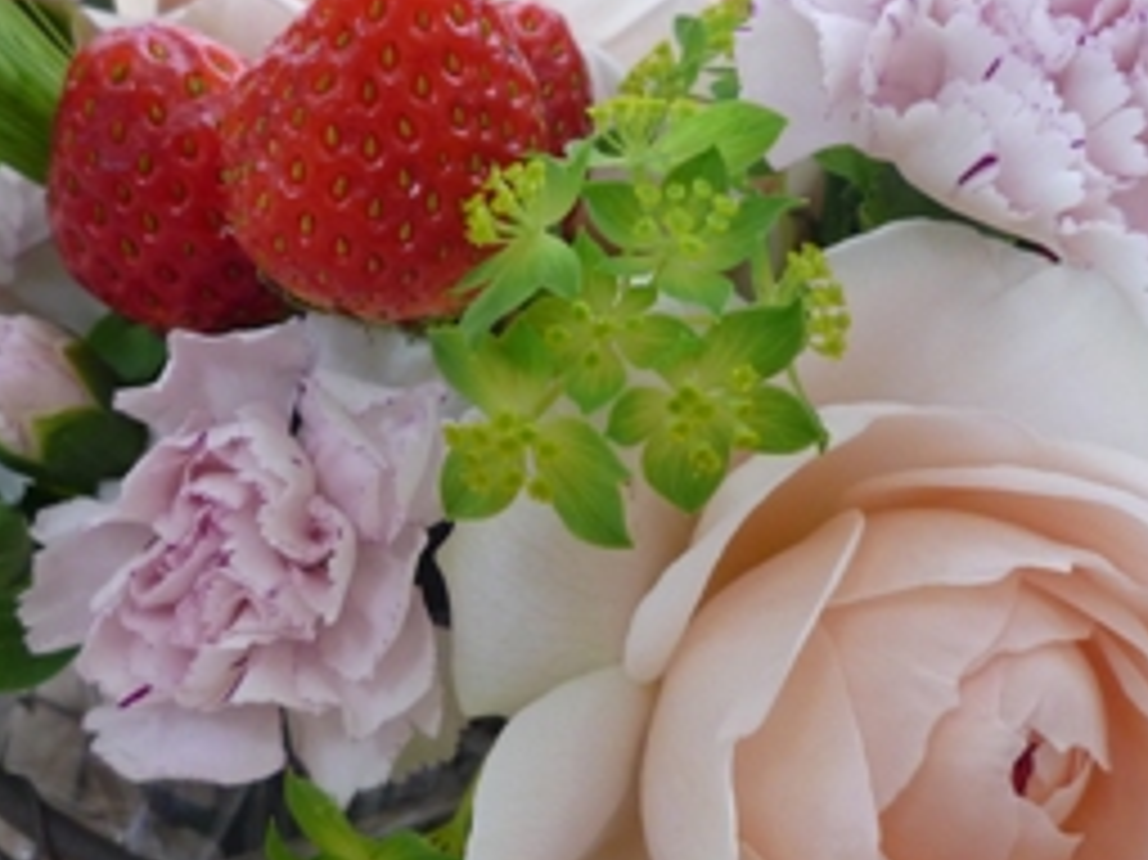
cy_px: 333
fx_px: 1459
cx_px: 428
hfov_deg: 42.6
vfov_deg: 32.7
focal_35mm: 44
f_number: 2.8
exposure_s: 1/30
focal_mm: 4.4
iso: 200
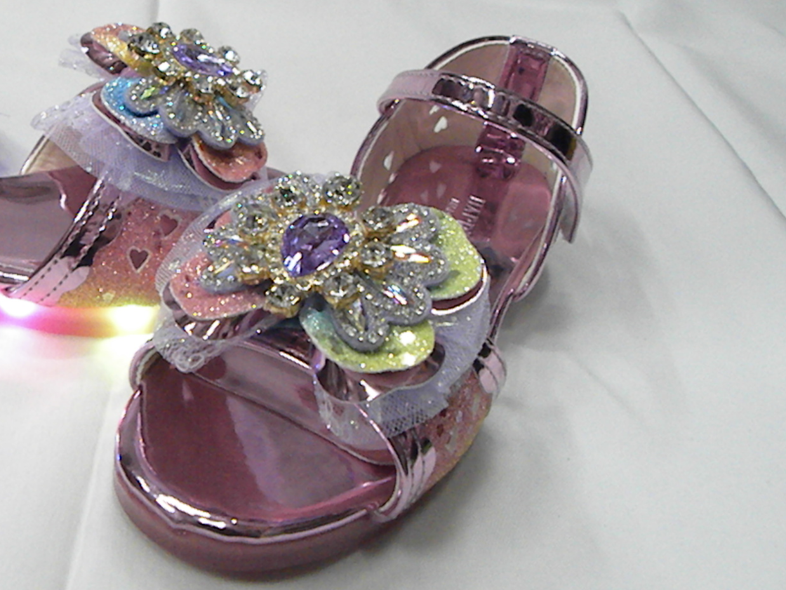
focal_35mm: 43
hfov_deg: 42.2
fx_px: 977
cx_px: 175
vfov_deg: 33.6
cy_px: 256
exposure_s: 1/279
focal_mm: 4.6
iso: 810
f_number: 2.8
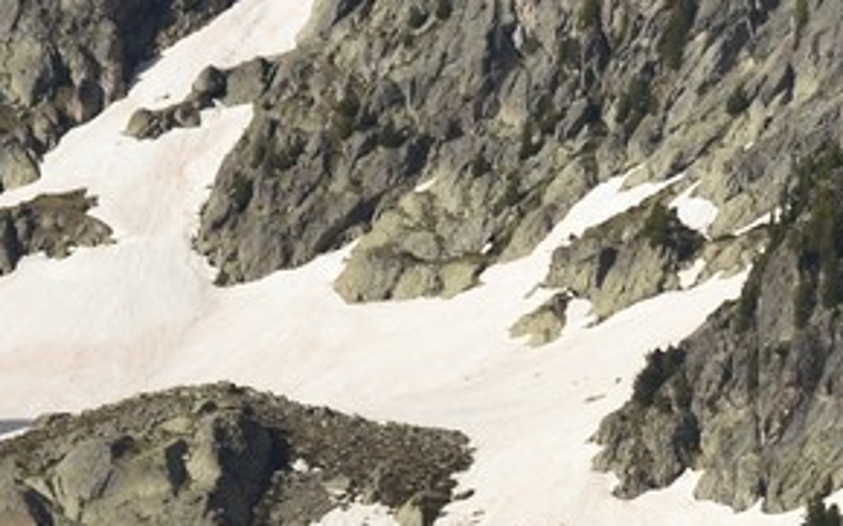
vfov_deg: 1.3
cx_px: 2023
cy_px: -195
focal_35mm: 983
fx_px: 22575
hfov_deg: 2.1
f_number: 10
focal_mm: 175
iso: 200
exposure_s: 1/320
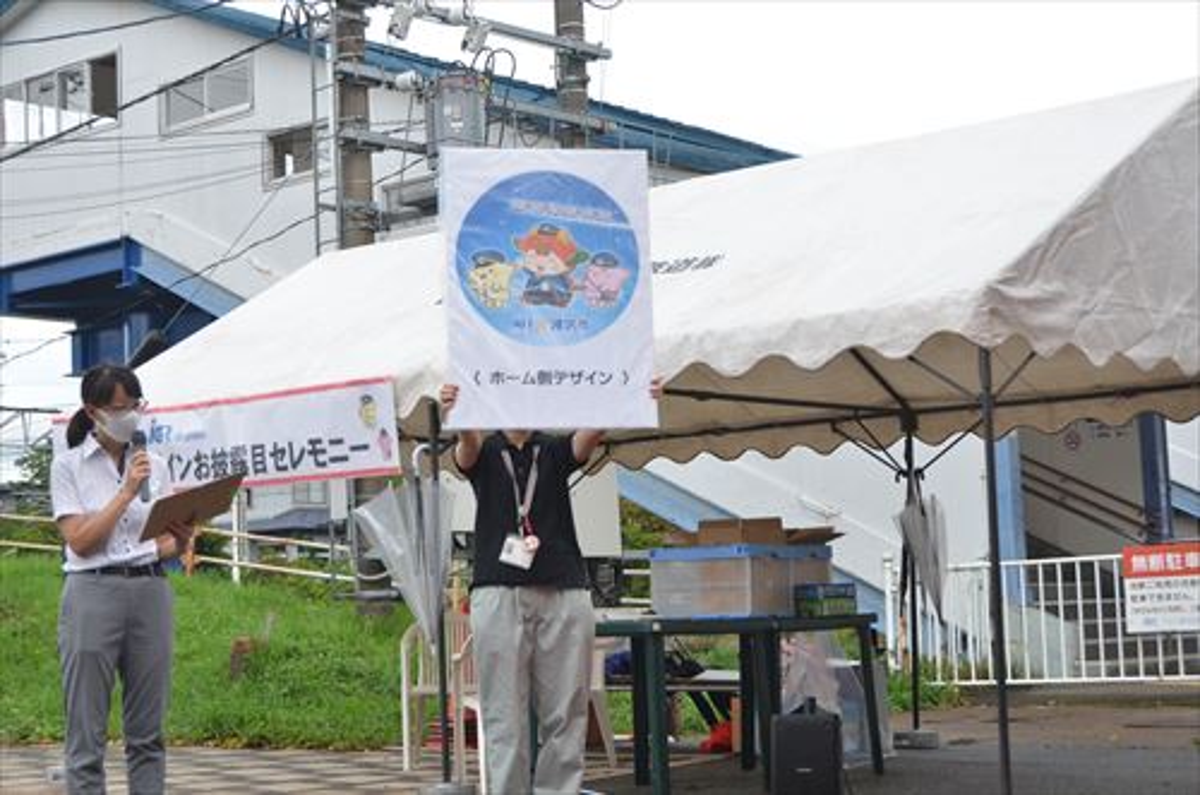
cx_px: 600
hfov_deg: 33.5
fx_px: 1996
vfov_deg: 22.5
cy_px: 398
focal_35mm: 60
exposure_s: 1/640
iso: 320
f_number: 18
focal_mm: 40
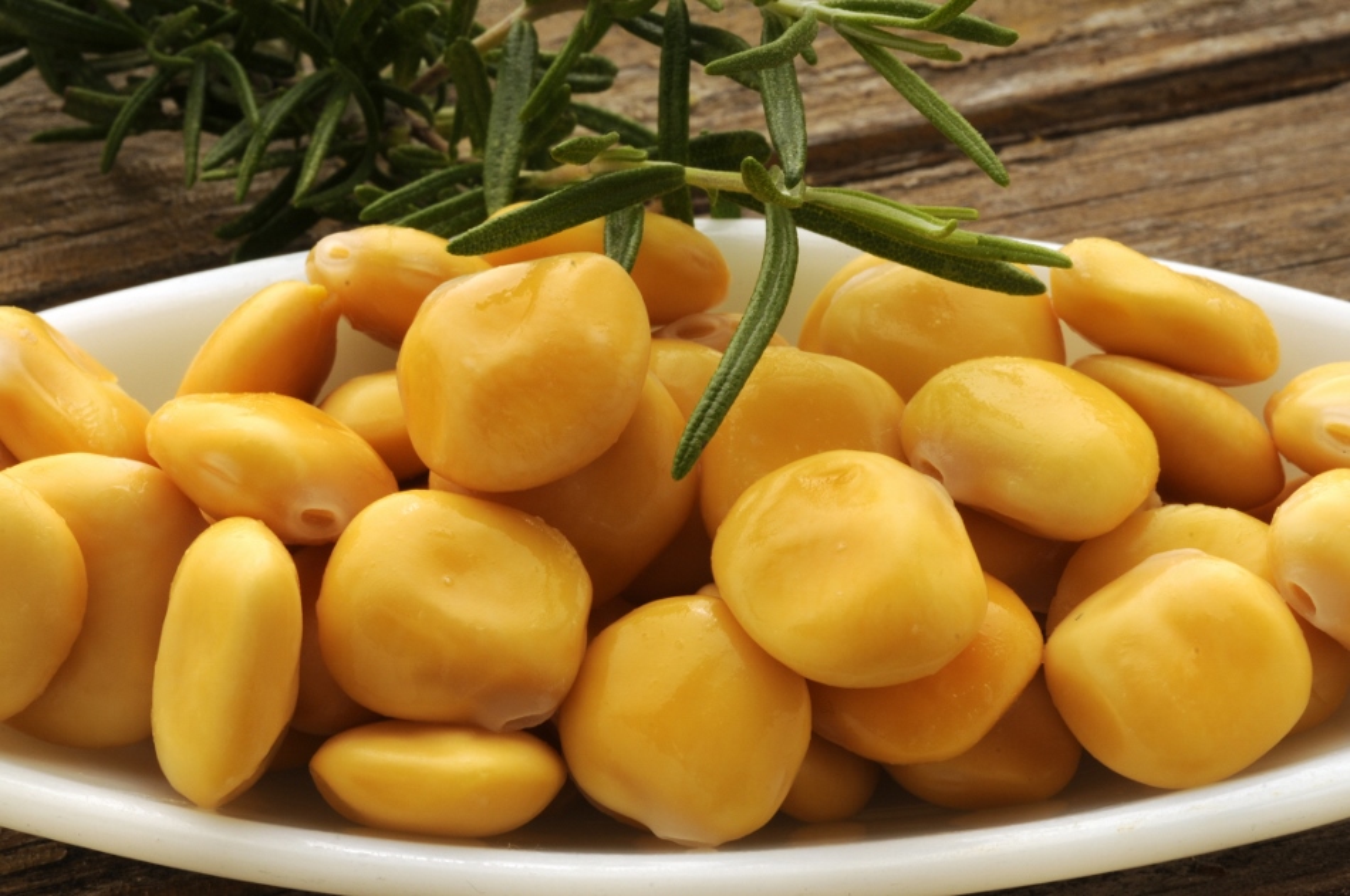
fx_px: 5899
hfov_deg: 13.1
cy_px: 448
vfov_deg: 8.7
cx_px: 675
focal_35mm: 158
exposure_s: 1/250
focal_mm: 105
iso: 200
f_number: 29
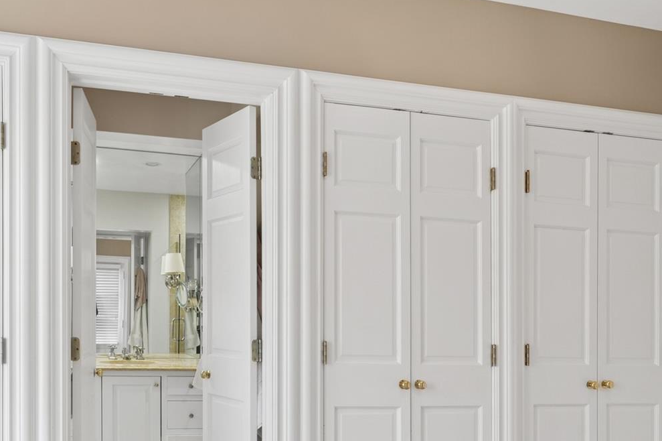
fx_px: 533
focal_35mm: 29
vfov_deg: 41.7
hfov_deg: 61.2
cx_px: 191
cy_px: 388
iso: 200
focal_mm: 14
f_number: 11
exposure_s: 1/8
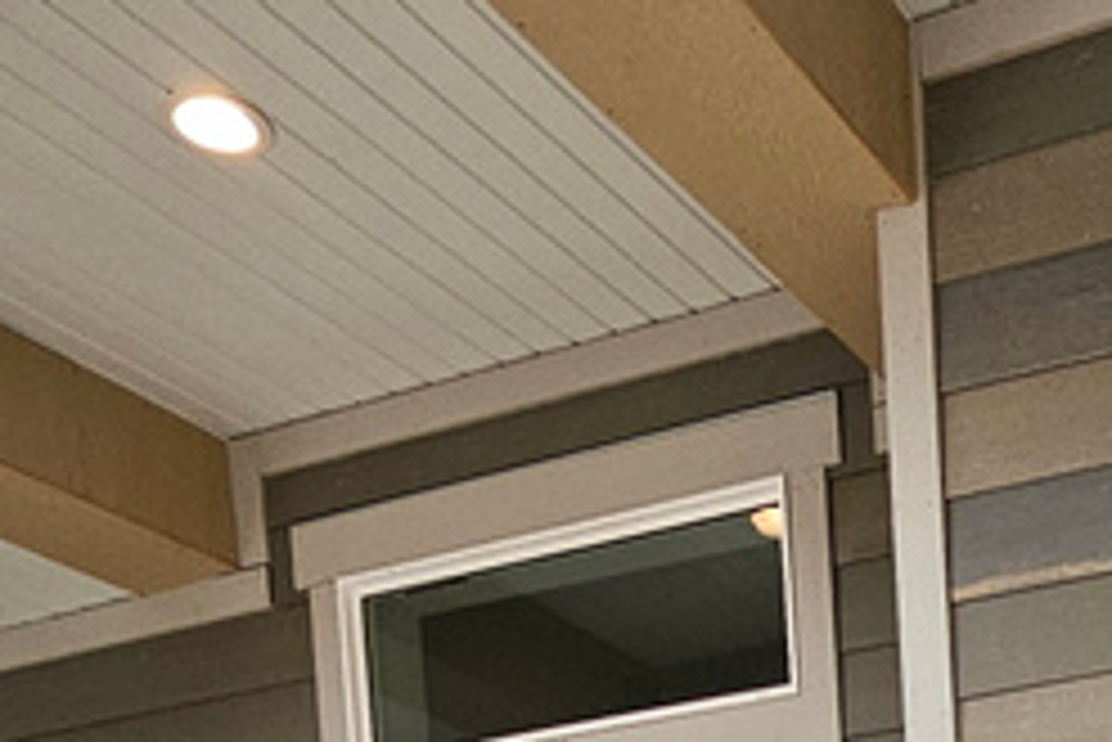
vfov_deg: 17.3
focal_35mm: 56
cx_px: 1171
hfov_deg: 32.1
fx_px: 1731
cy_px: 1497
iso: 64
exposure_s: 1/253
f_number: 2.2
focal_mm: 2.2
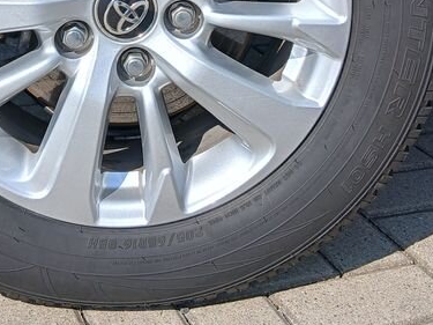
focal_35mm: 71
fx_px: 888
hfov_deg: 27.2
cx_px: 140
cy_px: -42
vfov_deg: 19.7
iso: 20
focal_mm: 3.98
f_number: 1.8
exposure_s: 1/357
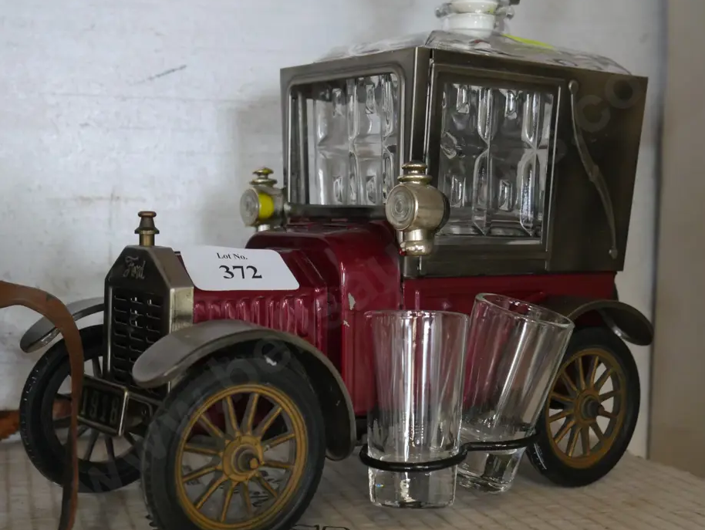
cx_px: 394
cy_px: 261
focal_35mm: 56
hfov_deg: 34.3
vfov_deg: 26.1
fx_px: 1141
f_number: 5.3
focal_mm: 25
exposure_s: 1/60
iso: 3200
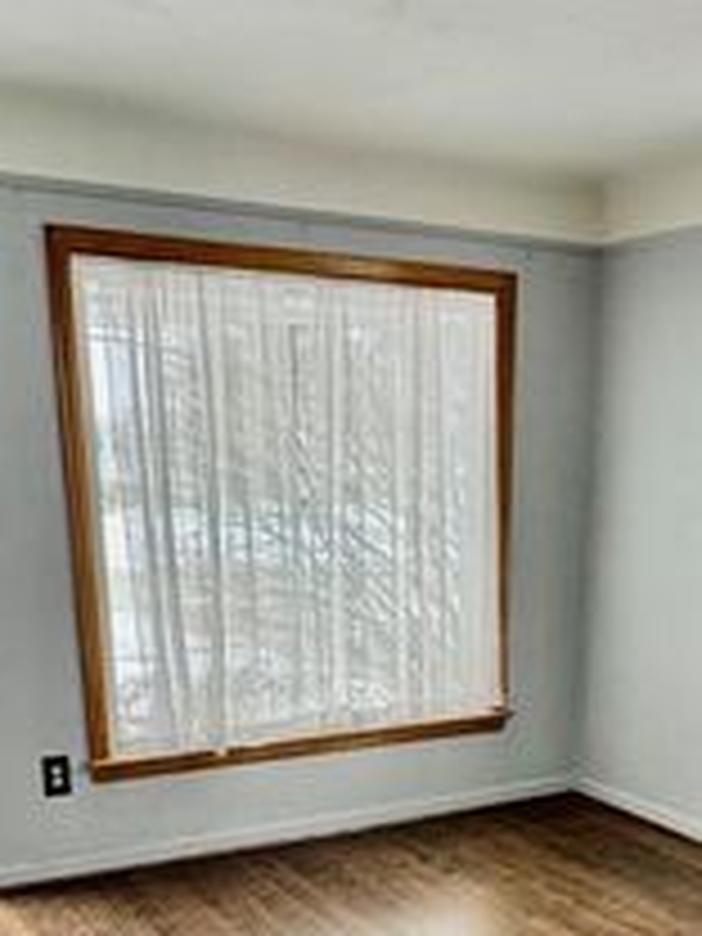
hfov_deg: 31.9
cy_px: 853
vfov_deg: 38.9
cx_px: 468
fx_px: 1217
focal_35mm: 45
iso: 125
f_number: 2.2
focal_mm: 2.22
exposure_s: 1/99
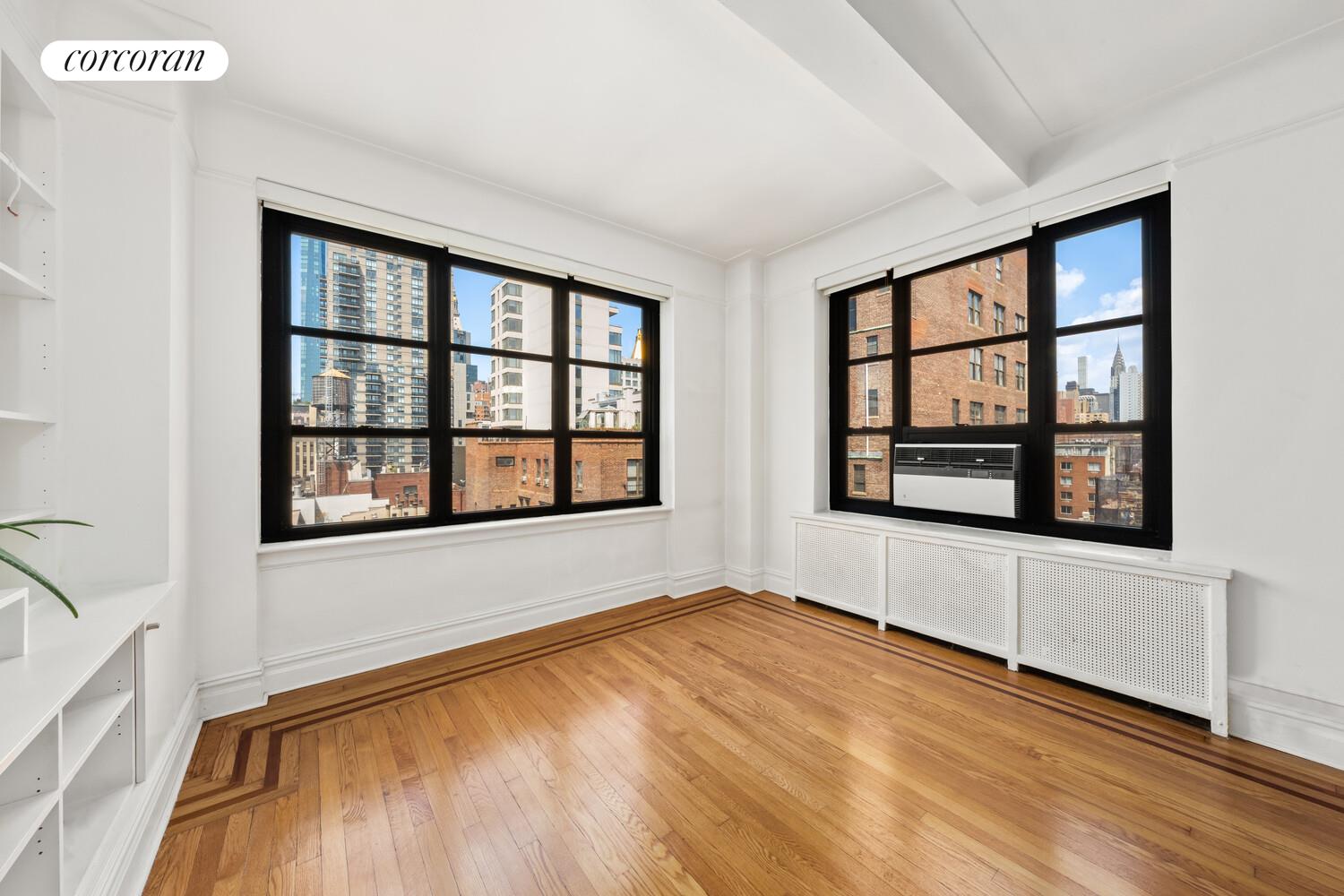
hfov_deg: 108.3
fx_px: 485
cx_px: 672
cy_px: 448
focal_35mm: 13
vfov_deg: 85.4
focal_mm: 13
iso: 500
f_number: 19
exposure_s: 1/6
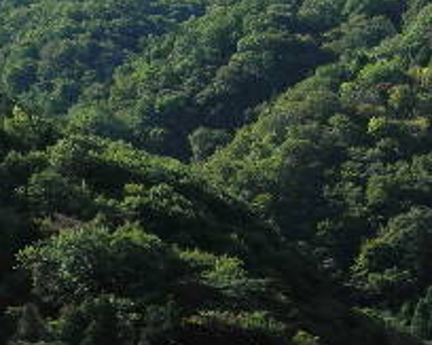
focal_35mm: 182
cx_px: 561
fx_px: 2326
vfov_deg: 8.3
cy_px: 533
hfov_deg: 10.4
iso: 100
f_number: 4
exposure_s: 1/930
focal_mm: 10.7
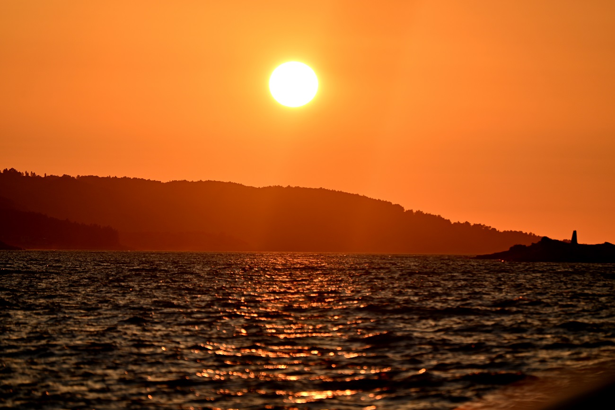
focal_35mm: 300
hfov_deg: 6.9
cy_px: 205
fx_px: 5125
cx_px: 308
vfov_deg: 4.6
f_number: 5.6
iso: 140
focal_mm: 300
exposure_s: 1/1000
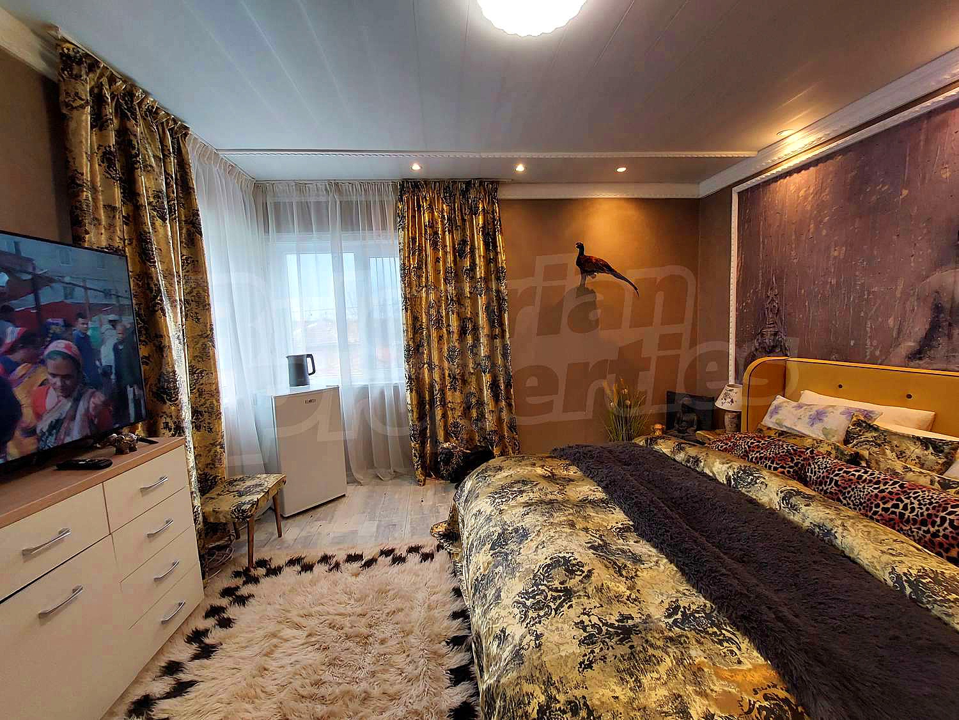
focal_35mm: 13
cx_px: 480
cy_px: 360
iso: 80
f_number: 2.2
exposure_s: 1/100
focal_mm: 1.74
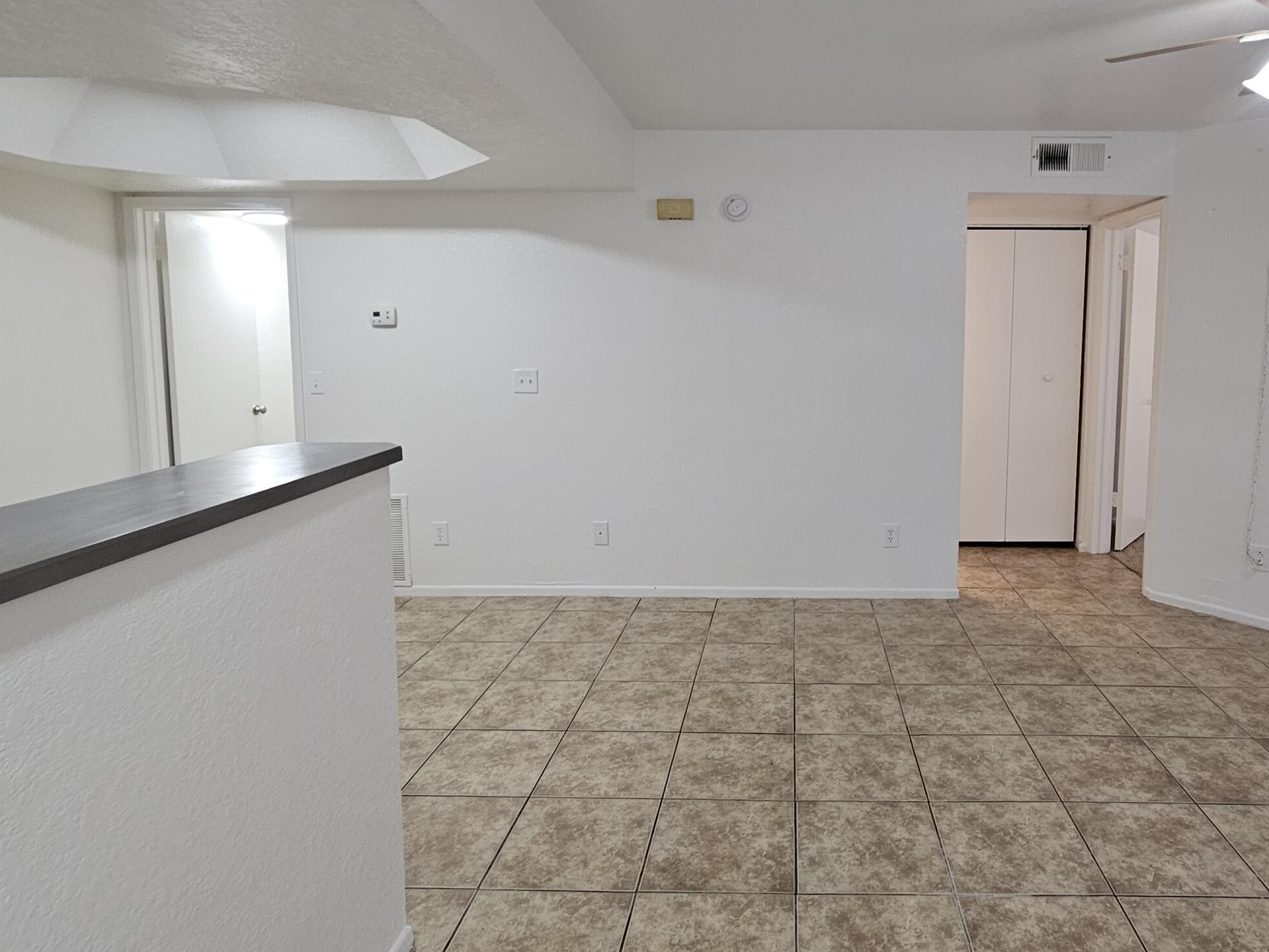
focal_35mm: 20
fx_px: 733
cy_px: 417
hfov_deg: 80.3
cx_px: 787
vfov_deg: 65.7
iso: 200
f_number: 2.2
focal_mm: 2.2
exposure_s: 1/60
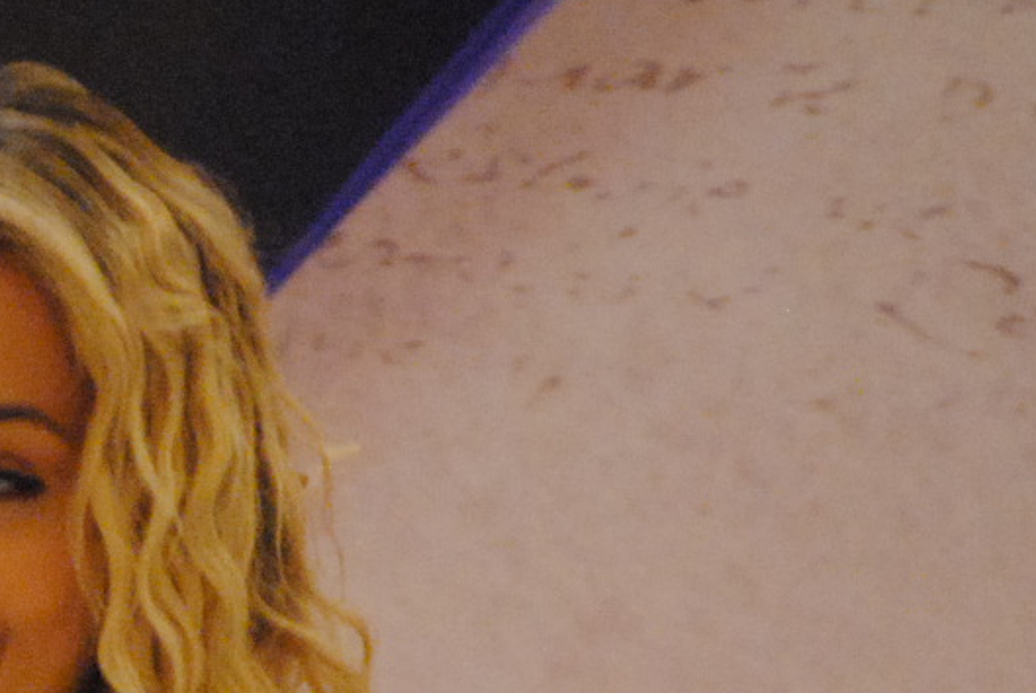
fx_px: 21343
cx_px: -119
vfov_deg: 1.9
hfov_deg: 2.8
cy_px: 1008
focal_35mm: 741
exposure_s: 1/20
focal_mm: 135
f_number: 5
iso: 1600
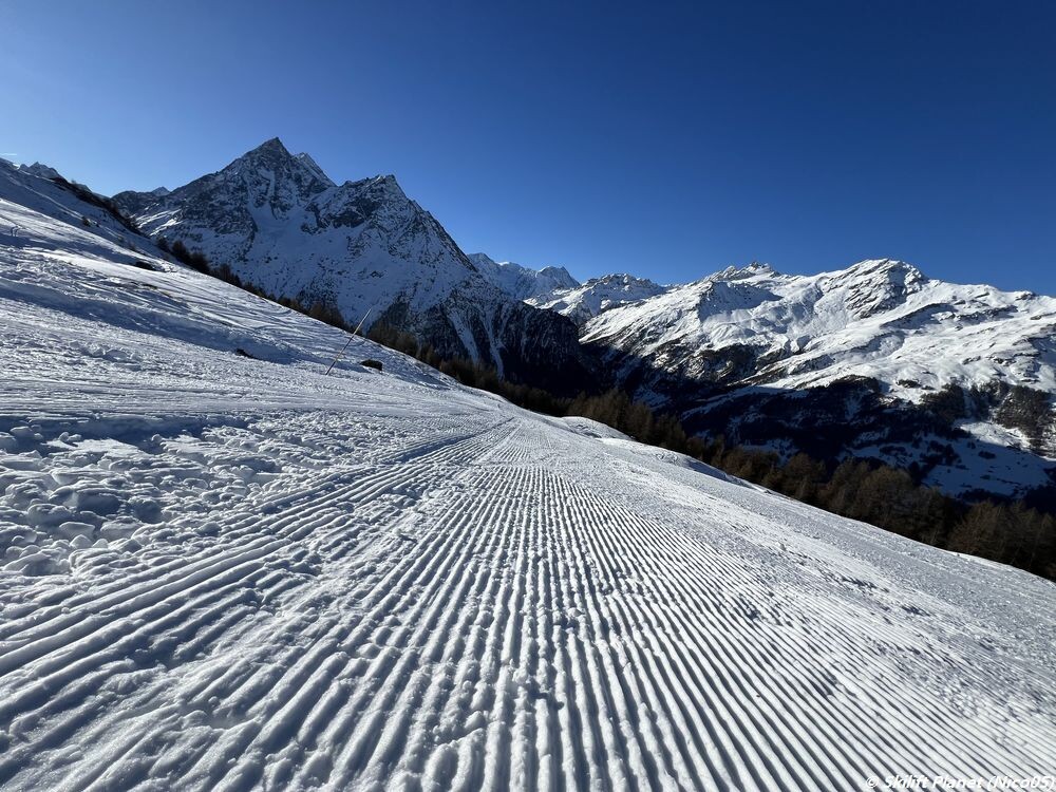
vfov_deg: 89.9
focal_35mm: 13
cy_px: 396
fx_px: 397
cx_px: 528
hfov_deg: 106.2
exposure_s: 1/3311
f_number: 1.8
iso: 32
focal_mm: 1.57
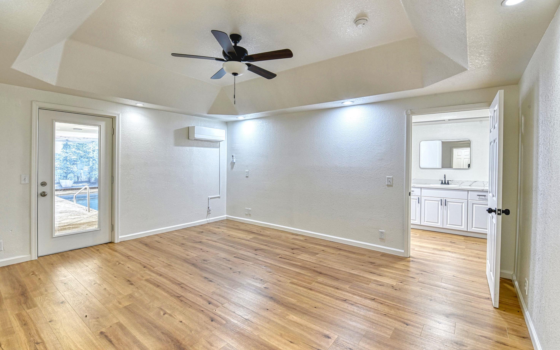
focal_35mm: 16
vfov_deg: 71.2
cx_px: 274
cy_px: 168
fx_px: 244
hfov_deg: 97.8
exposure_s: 1/4
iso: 400
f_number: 11
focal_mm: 15
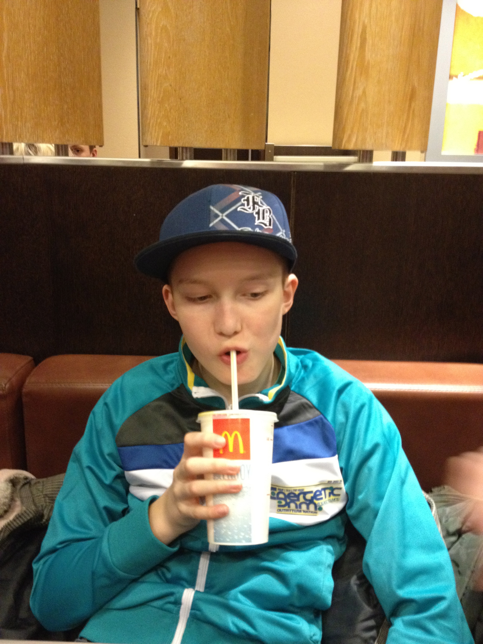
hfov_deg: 40.7
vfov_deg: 52.6
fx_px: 651
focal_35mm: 35
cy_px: 322
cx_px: 242
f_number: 2.4
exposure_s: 1/15
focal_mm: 4.28
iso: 400
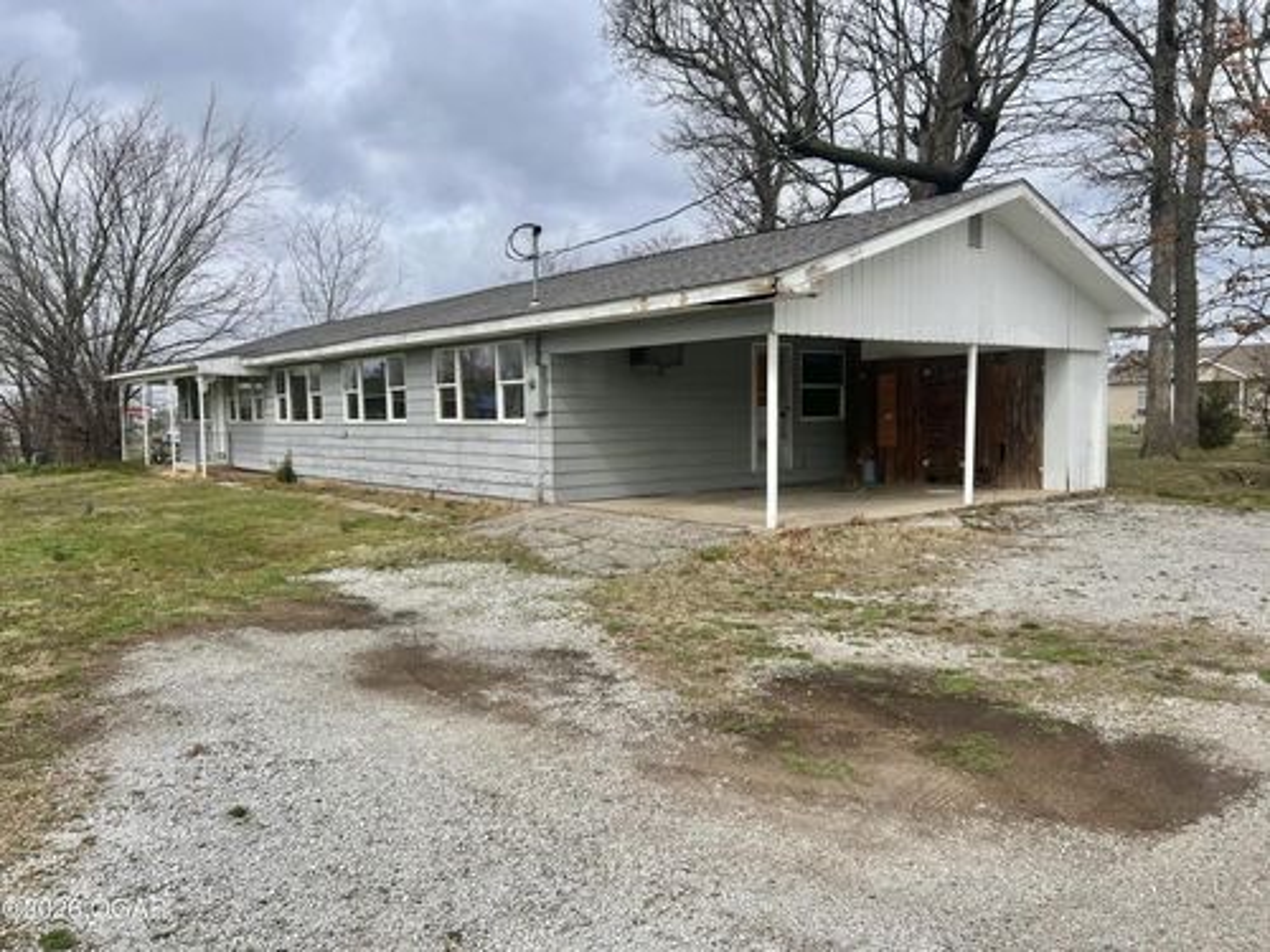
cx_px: 635
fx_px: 954
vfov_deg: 53.1
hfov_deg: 67.3
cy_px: 476
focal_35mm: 26
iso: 50
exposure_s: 1/3077
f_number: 1.5
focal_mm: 5.7
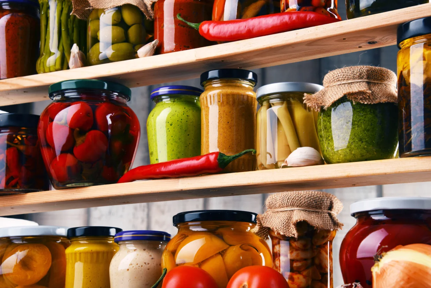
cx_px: 216
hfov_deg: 22.1
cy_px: 144
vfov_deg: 14.9
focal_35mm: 92
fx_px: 1102
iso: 100
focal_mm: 92
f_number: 14
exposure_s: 1/125
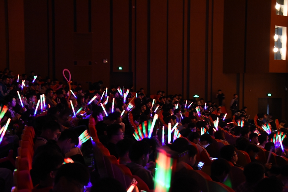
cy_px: 96
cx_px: 144
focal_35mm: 57
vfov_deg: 23.8
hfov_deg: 35.0
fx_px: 456
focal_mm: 38
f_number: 4.5
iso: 2000
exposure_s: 1/4
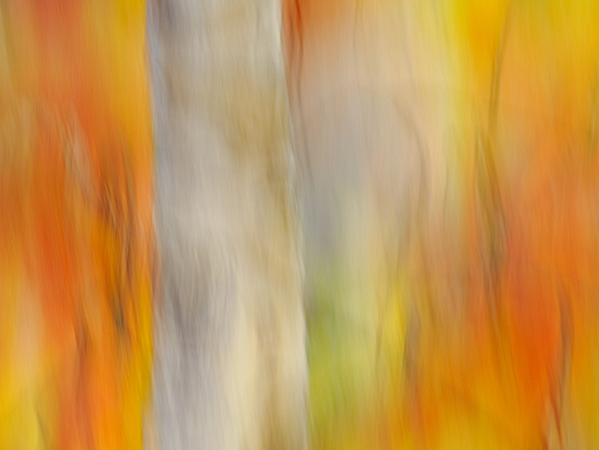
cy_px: 225
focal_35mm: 180
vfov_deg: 8.3
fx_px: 3116
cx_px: 300
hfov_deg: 11.0
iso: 80
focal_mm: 90
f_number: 8
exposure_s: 1/3
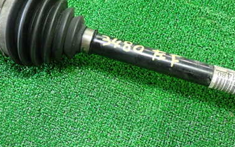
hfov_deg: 40.2
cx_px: 98
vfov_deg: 25.7
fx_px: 320
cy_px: 58
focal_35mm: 50
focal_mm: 5.4
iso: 640
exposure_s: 1/30
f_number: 2.3
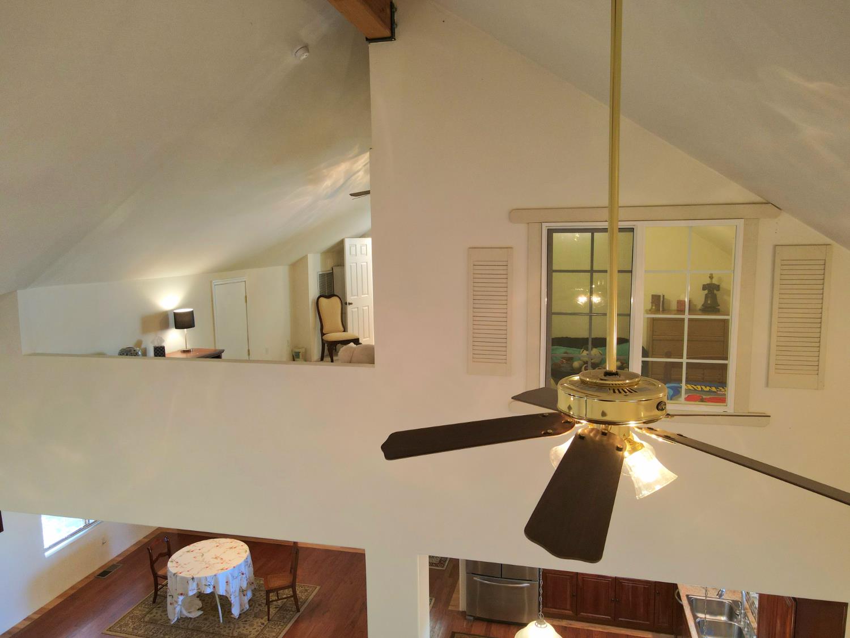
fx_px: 589
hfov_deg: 71.6
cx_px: 425
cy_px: 319
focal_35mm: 24
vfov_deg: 56.8
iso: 300
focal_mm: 4.5
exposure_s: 1/15
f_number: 2.8
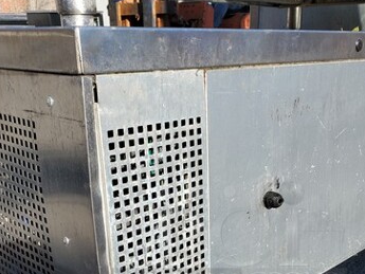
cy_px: 235
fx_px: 485
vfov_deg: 30.4
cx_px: 230
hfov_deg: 40.9
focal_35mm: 46
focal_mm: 4.3
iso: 50
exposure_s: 1/1096
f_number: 2.4
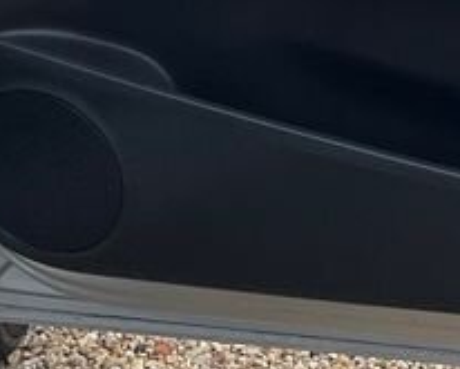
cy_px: -400
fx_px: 1716
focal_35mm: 126
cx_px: 659
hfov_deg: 14.4
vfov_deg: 11.0
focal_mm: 5.1
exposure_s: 1/102
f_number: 1.6
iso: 125
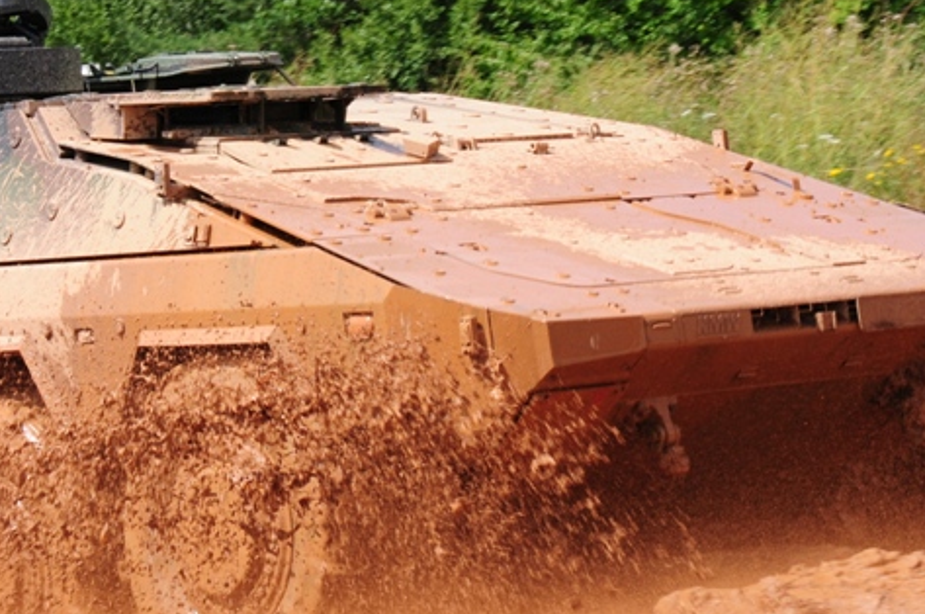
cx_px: 237
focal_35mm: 156
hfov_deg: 13.1
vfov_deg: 8.8
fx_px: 4003
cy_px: 156
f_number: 14
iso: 250
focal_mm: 48
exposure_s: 1/160
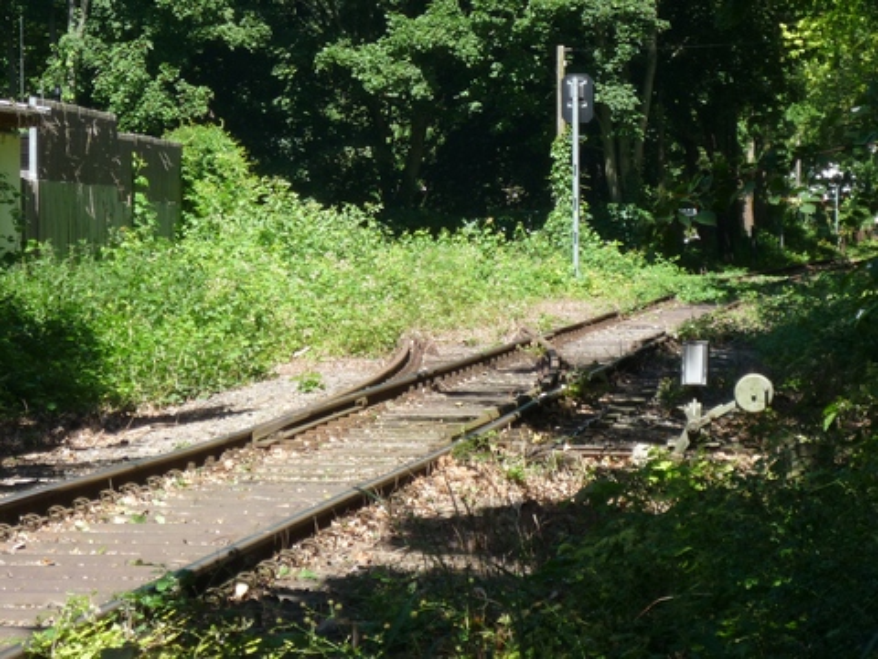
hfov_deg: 11.0
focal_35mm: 180
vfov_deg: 8.2
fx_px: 4566
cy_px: 330
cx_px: 439
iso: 100
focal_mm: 22.8
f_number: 5.8
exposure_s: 1/160
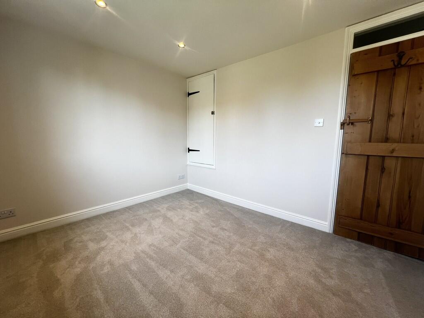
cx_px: 212
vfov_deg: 89.9
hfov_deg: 106.2
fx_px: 159
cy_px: 159
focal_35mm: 13
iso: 64
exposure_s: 1/100
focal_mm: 1.57
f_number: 1.8
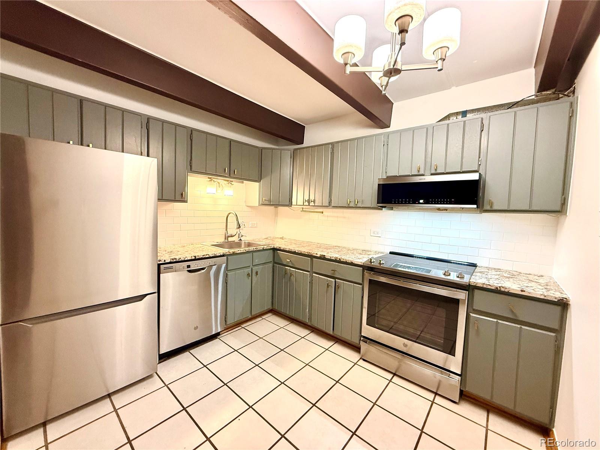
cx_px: 300
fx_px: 243
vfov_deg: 85.7
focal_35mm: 14
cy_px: 225
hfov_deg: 102.1
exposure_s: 1/60
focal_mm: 2.22
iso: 200
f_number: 2.2
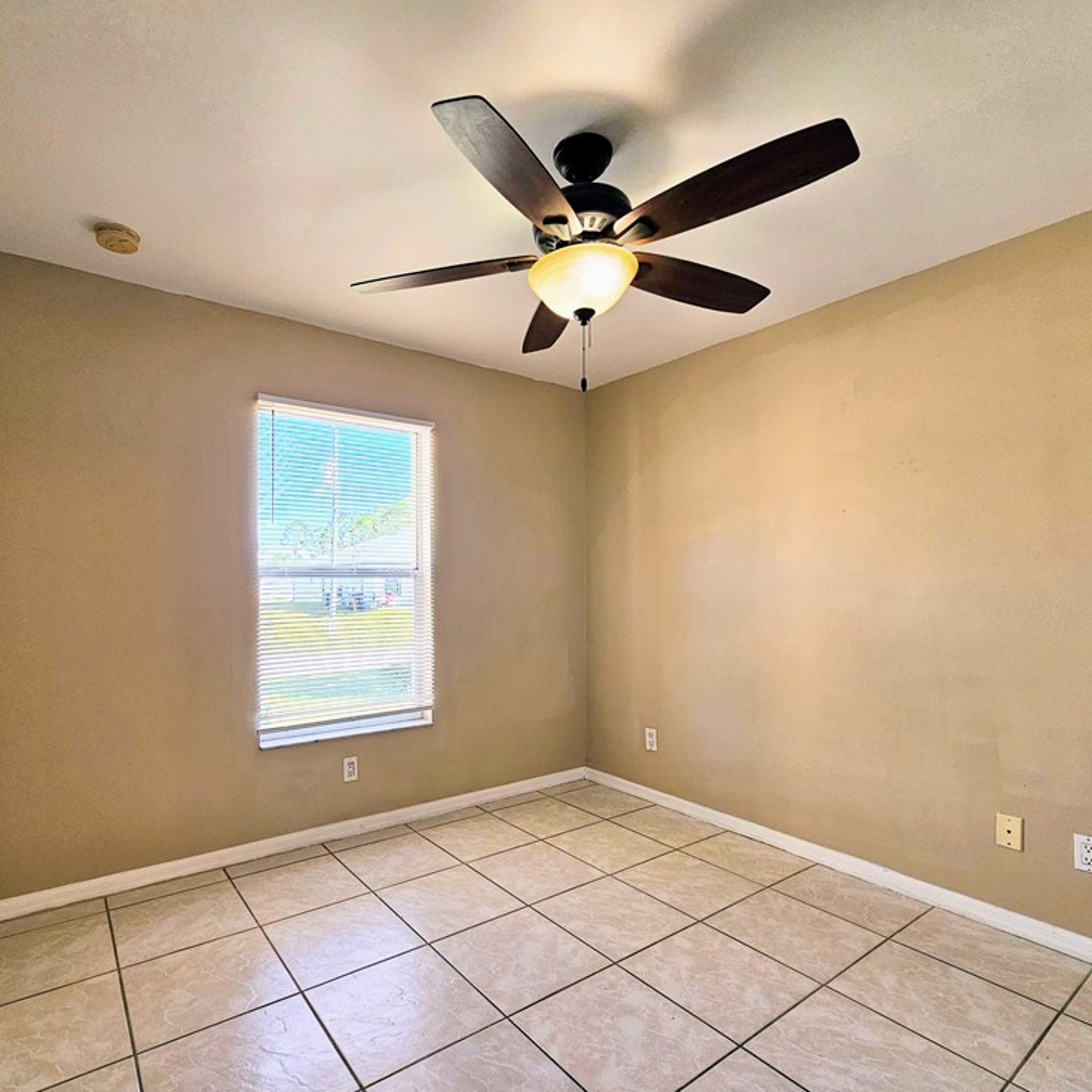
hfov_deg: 87.0
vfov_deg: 87.4
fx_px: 571
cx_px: 477
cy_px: 568
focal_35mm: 16
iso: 80
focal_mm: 2.2
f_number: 2.2
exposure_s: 1/120
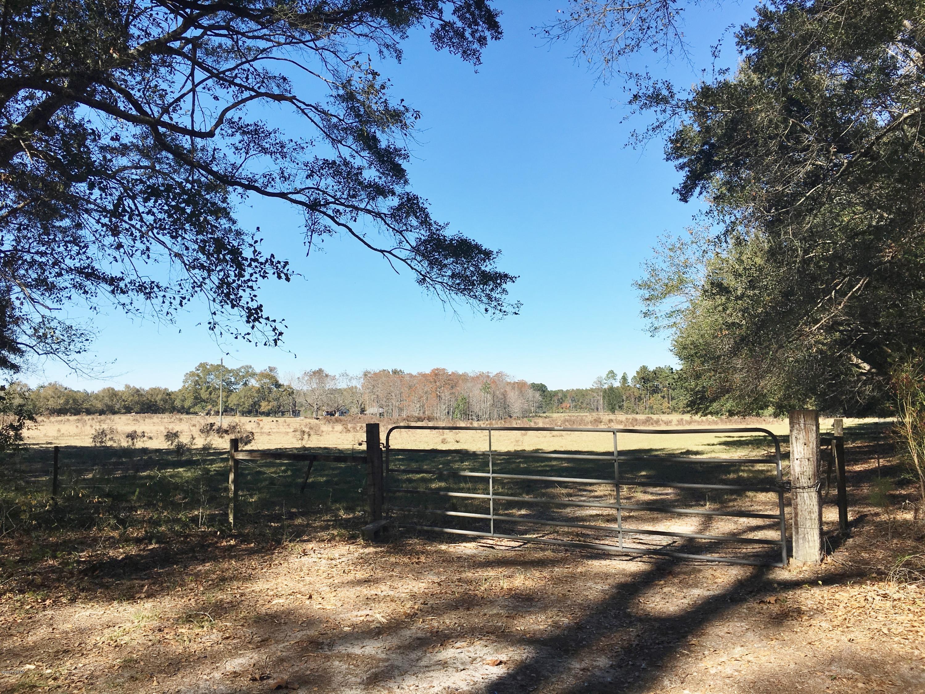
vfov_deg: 48.2
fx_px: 775
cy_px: 347
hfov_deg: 61.7
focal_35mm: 29
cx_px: 462
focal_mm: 4.15
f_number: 2.2
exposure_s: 1/1479
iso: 25
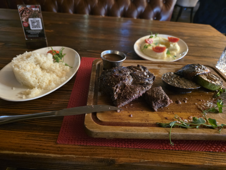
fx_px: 150
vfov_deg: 58.9
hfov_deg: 73.9
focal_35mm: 23
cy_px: 85
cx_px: 113
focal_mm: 6.3
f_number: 1.7
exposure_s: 1/25
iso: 1600
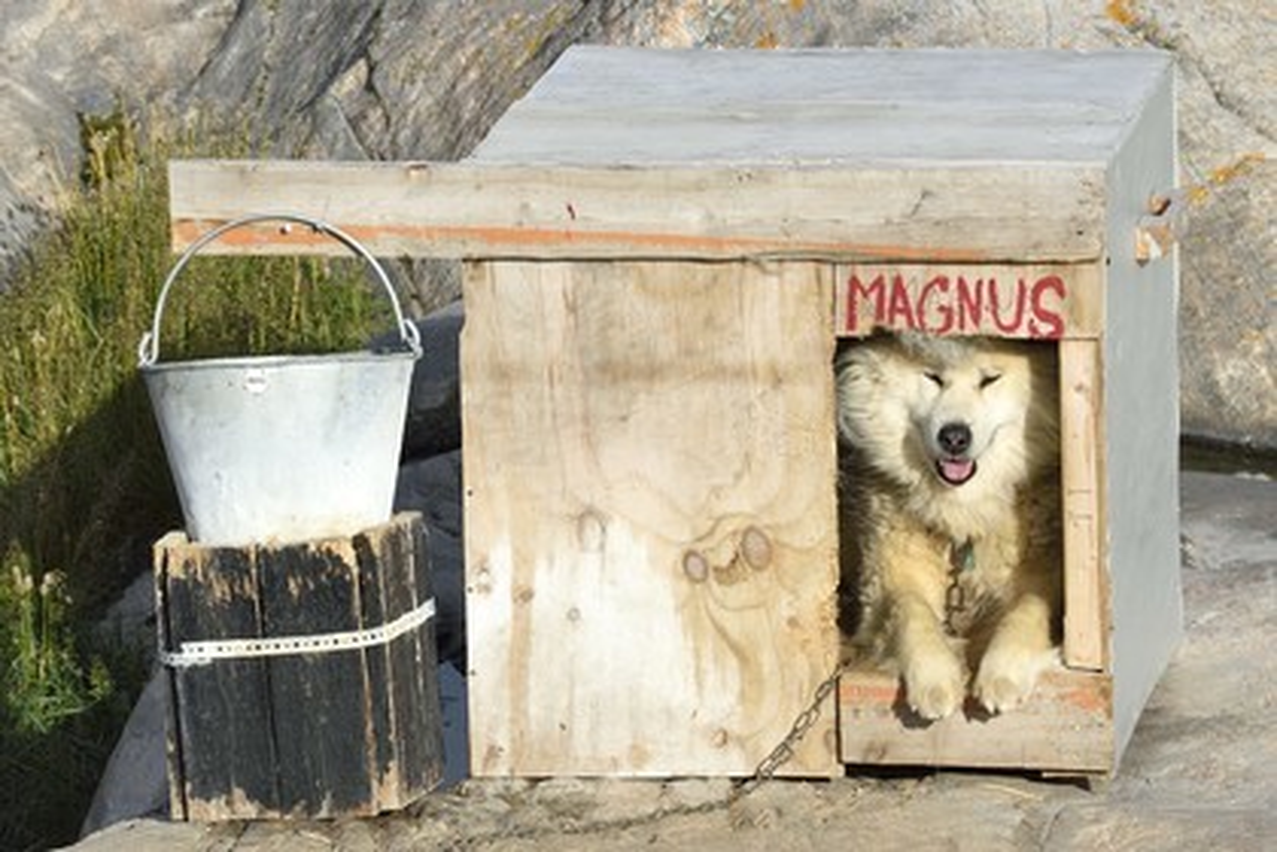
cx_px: 638
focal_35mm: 200
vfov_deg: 6.9
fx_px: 7094
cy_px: 426
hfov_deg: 10.3
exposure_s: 1/320
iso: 200
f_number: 13
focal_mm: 200
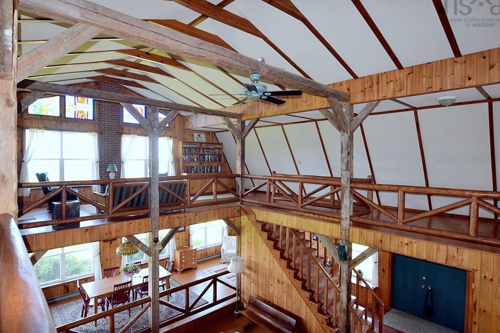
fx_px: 258
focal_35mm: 19
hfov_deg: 88.2
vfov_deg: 65.7
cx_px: 243
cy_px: 168
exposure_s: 1/125
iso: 800
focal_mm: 11
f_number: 5.6
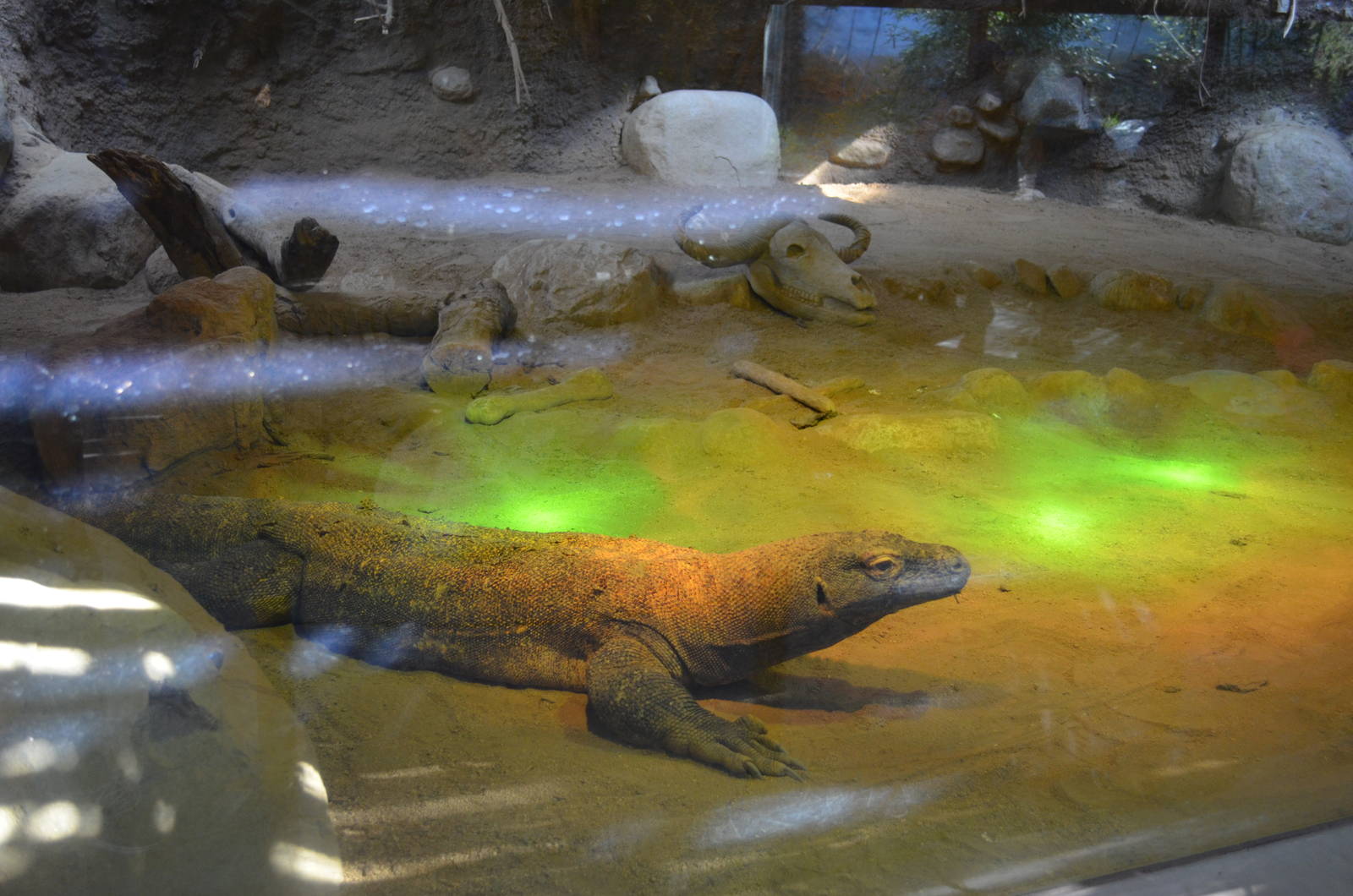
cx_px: 676
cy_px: 448
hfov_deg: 49.6
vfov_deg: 34.1
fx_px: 1463
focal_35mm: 39
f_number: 4.2
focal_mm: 26
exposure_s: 1/60
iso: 800
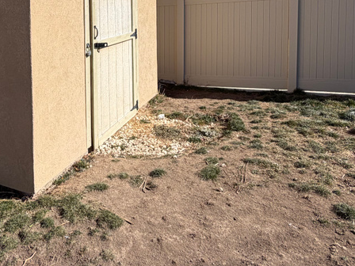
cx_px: 123
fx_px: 328
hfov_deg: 55.8
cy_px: 15
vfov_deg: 40.1
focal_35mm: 32
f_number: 2.2
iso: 20
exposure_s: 1/888
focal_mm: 2.22
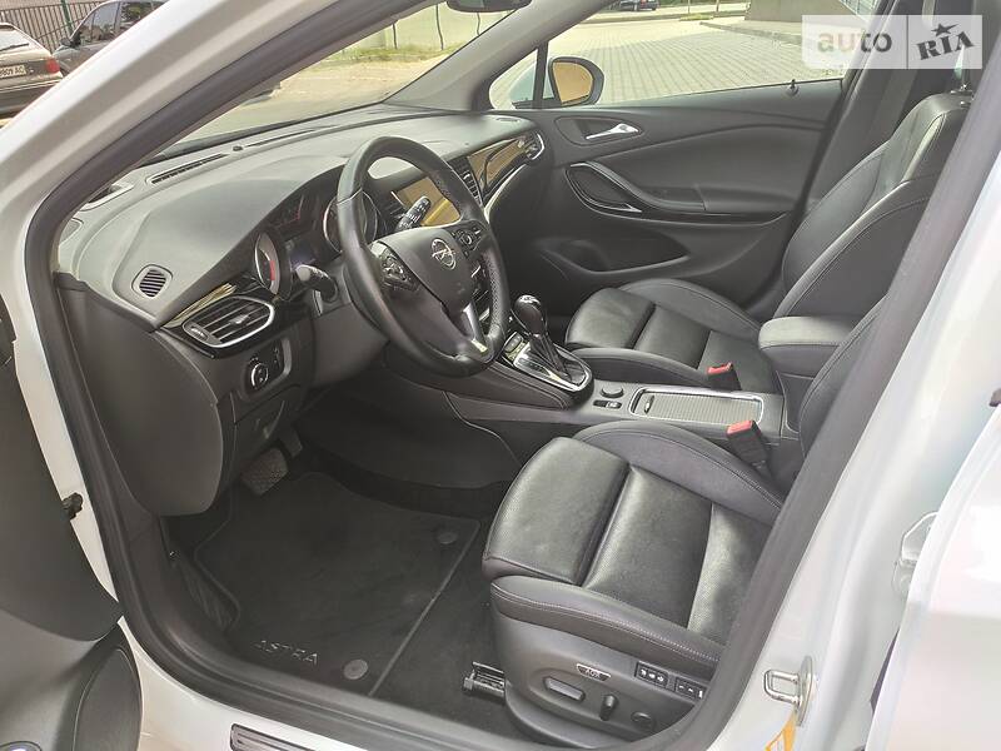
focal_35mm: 26
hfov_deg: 67.3
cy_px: 376
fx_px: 752
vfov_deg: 53.1
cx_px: 500
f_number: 1.8
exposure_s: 1/100
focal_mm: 4.8
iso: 126
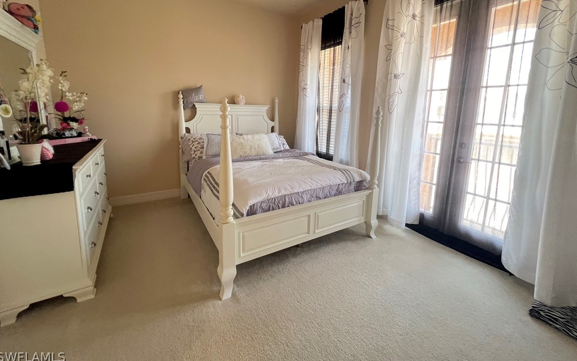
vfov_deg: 77.8
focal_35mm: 14
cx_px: 287
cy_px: 147
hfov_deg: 105.3
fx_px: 220
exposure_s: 1/60
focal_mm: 1.57
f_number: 1.8
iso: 160
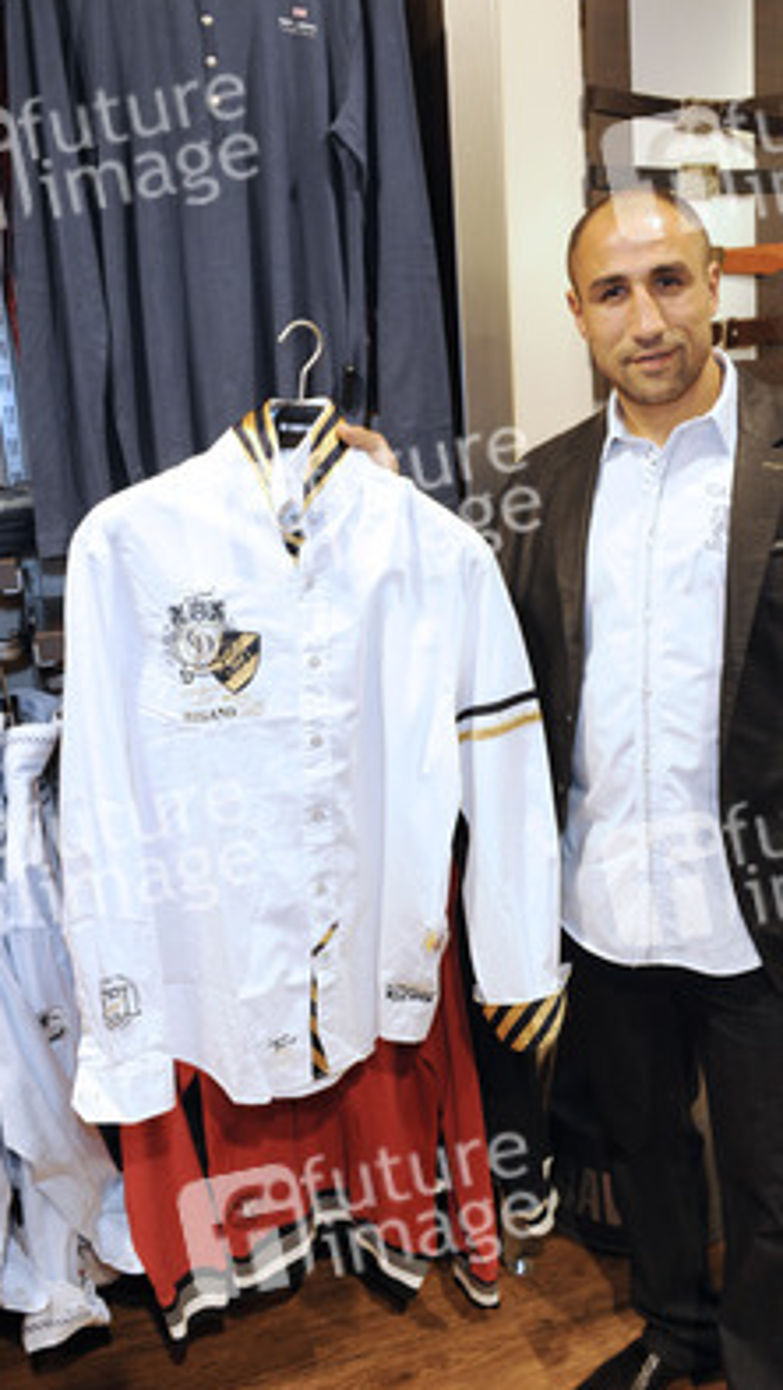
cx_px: 462
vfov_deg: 58.0
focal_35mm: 34
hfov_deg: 34.6
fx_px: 1253
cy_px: 688
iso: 800
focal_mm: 32
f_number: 5.6
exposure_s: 1/50
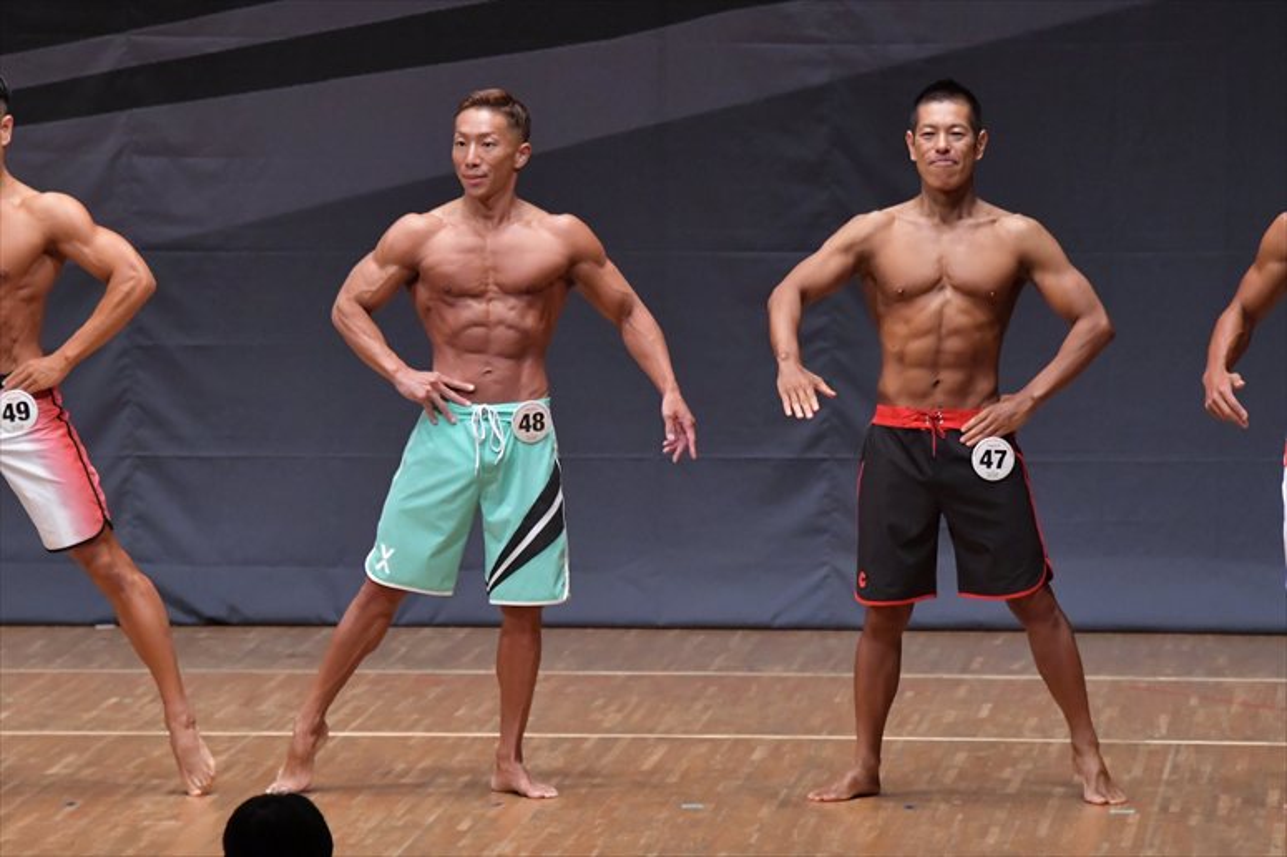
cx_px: 644
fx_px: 9648
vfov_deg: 5.1
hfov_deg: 7.6
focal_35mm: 270
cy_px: 428
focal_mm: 180
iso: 6400
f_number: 5.6
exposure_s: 1/400
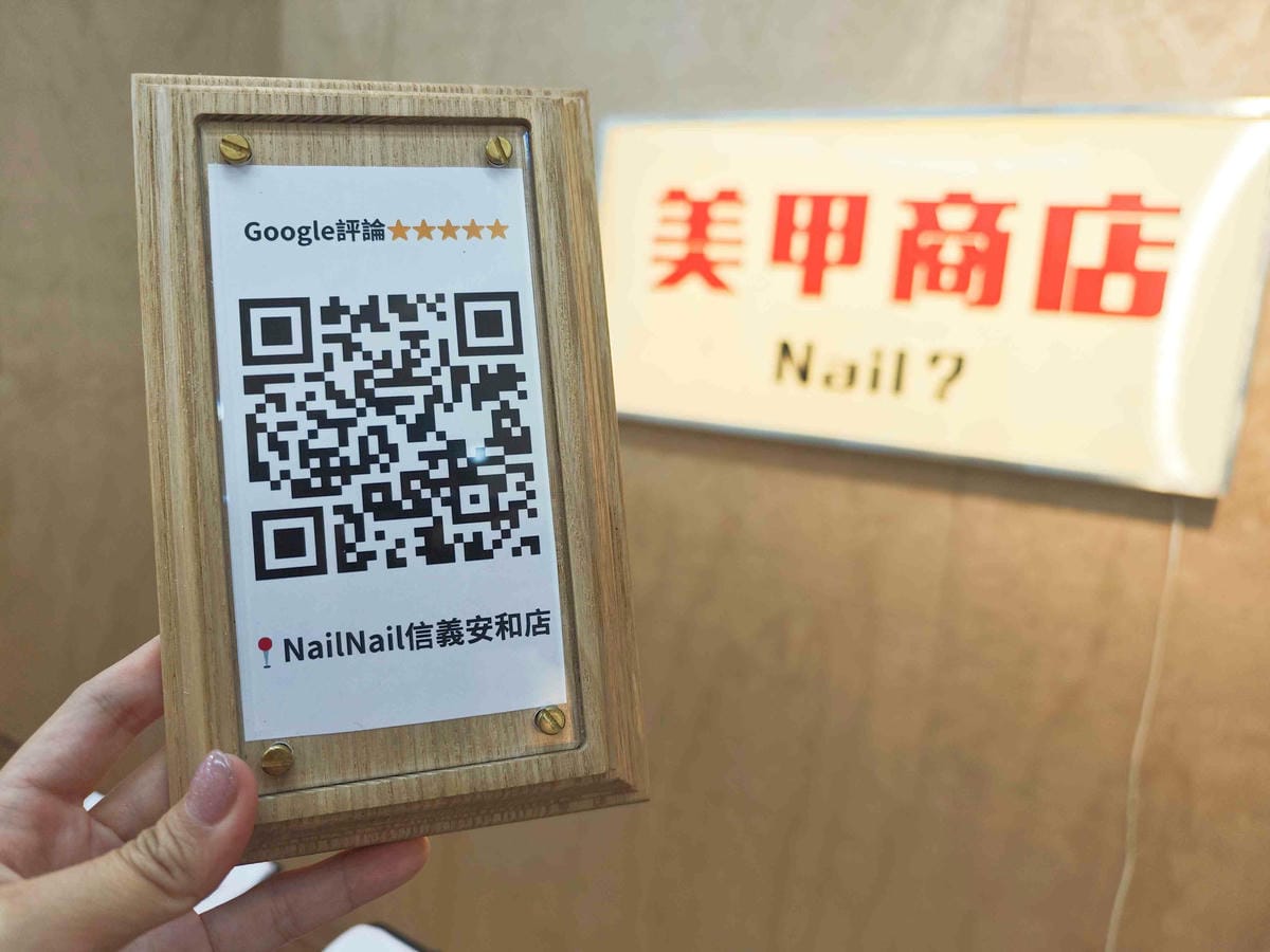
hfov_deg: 73.9
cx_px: 635
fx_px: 844
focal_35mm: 23
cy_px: 476
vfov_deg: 58.9
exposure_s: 1/148
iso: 50
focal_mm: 8.72
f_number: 2
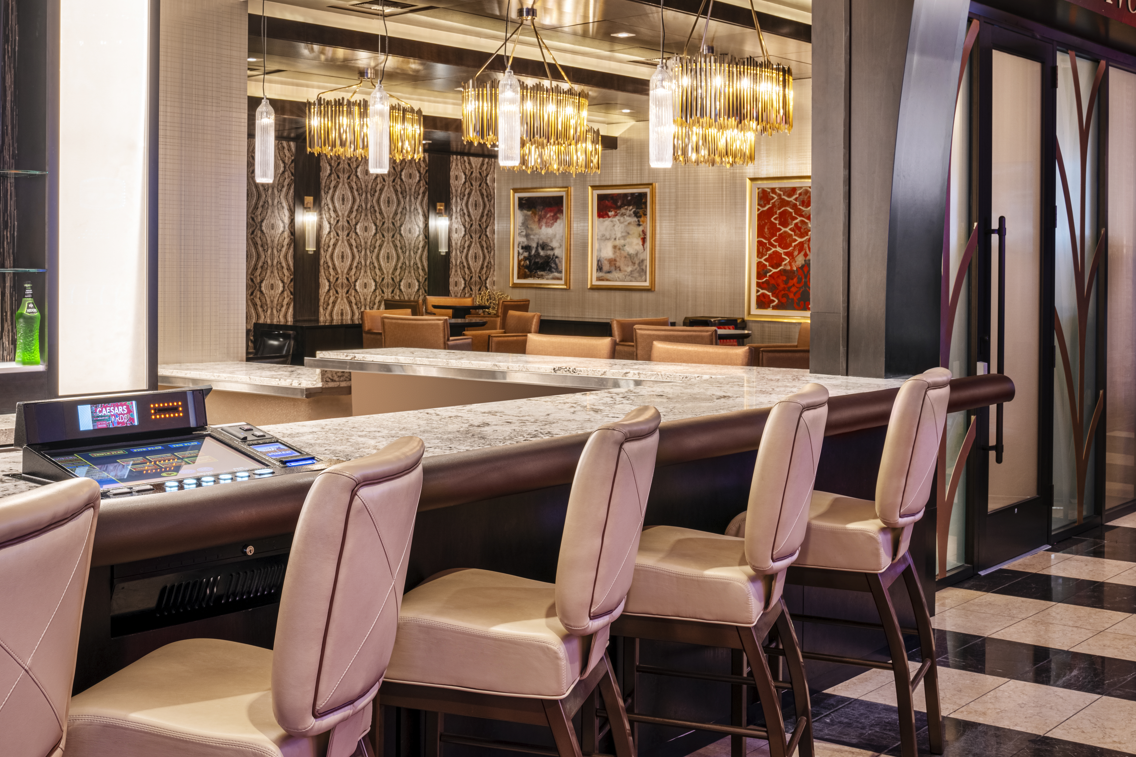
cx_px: 464
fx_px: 1325
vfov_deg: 31.8
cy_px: 295
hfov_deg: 46.2
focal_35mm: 42
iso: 100
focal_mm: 29
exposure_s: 1/2
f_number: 13
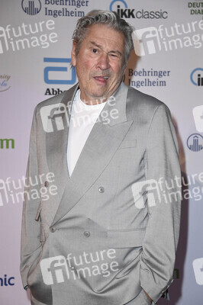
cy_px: 152
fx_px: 763
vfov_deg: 22.6
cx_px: 102
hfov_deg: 15.2
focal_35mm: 90
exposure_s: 1/200
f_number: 5.6
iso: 3200
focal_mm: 90
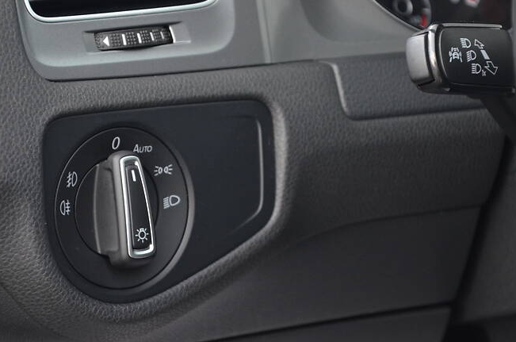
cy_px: 153
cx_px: 233
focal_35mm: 194
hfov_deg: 10.6
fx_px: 2769
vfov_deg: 7.1
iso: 1600
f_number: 5.6
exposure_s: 1/30
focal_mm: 105
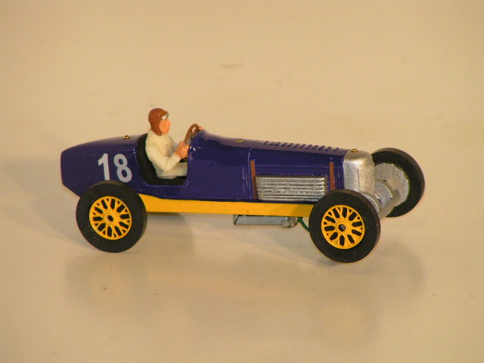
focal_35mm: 355
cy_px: 182
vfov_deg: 4.2
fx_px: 4964
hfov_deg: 5.6
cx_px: 242
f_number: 3.5
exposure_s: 1/400
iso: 160
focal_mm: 54.2
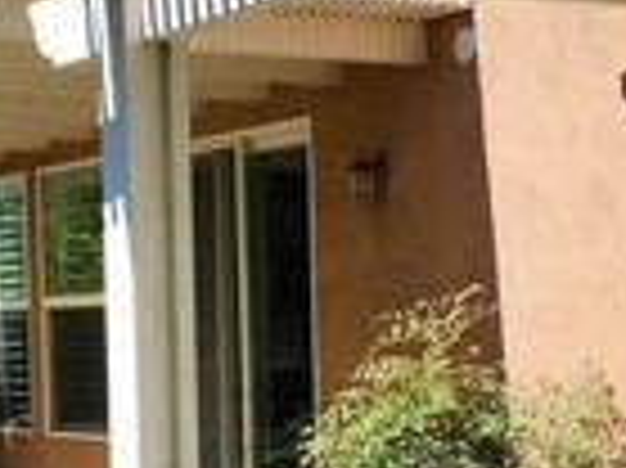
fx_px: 1915
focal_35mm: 106
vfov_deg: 13.8
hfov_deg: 18.6
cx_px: 284
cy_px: 418
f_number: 1.8
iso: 12
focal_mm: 6.4
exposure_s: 1/1061
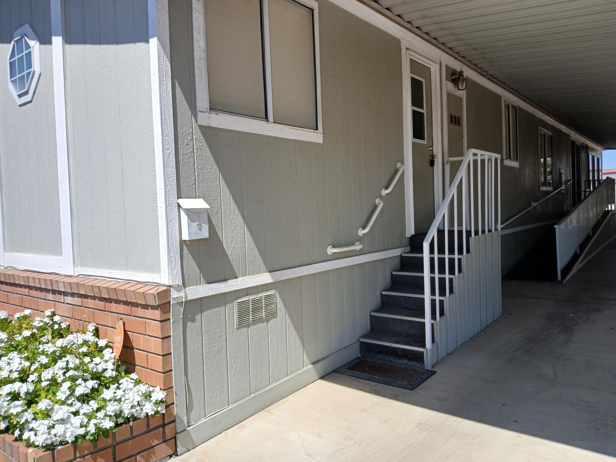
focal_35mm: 26
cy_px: 231
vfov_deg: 53.1
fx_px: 463
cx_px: 308
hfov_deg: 67.3
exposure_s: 1/766
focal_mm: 3.98
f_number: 1.8
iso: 20
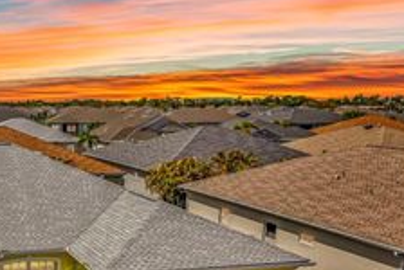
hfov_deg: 36.6
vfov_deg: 26.9
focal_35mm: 49
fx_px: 551
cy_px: 226
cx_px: 9
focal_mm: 8.38
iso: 100
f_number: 2.8
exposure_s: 1/2500
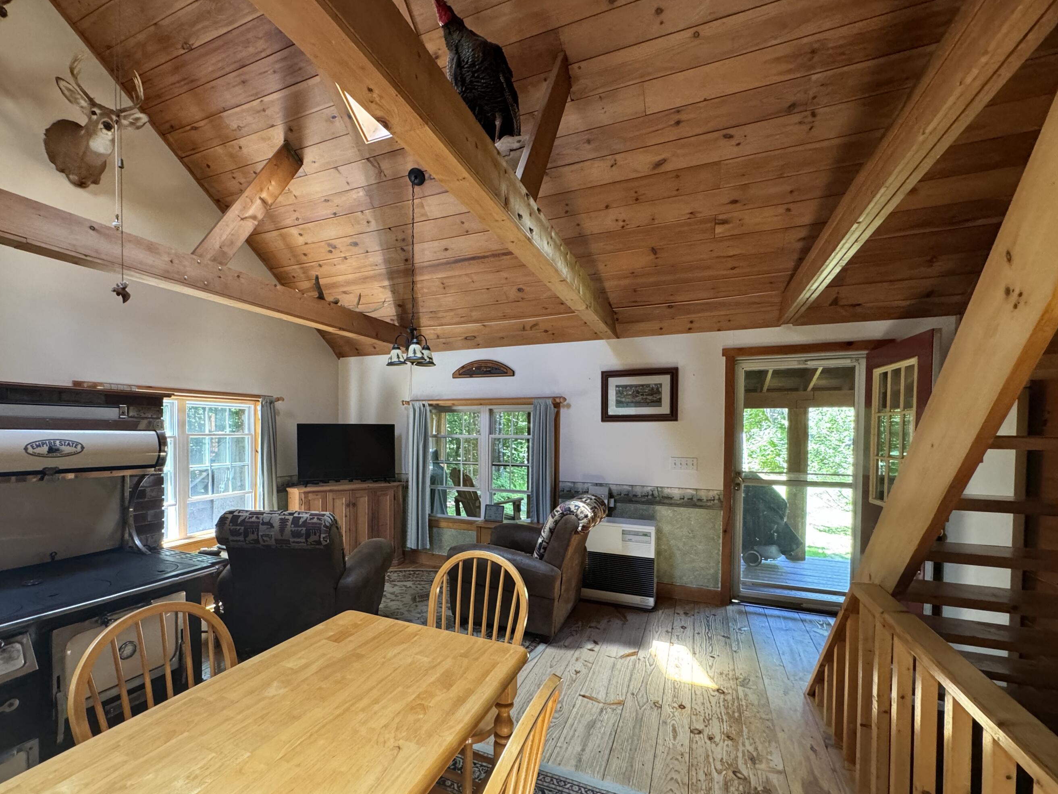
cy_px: 444
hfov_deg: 94.2
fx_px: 489
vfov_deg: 77.8
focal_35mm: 16
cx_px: 476
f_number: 2.2
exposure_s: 1/60
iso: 320
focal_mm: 2.22
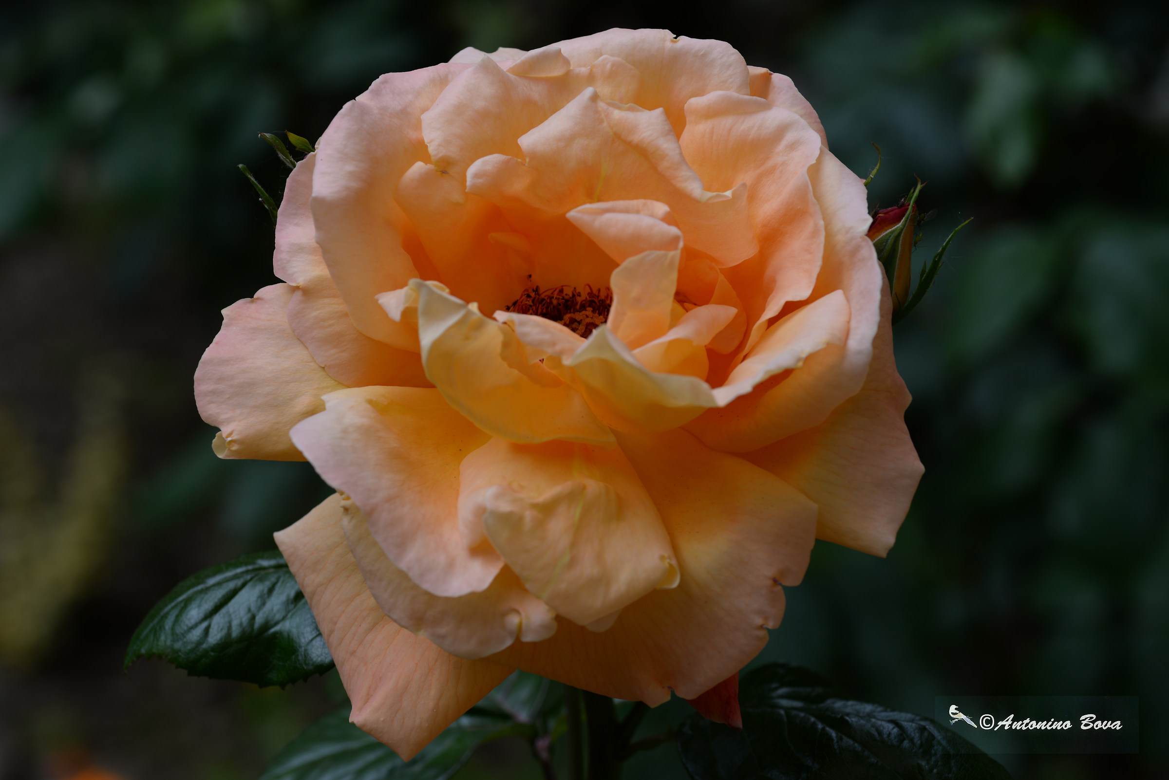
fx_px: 3411
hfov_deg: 19.4
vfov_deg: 13.1
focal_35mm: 105
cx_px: 584
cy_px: 390
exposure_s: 1/100
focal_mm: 105
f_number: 16
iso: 100
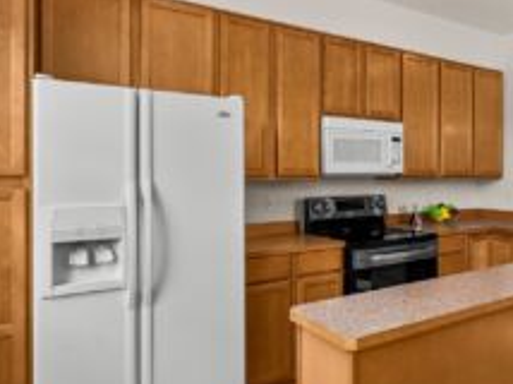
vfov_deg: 51.2
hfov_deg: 63.6
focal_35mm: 27
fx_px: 400
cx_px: 345
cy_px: 200
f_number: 7.1
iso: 800
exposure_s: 1/30
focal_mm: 15
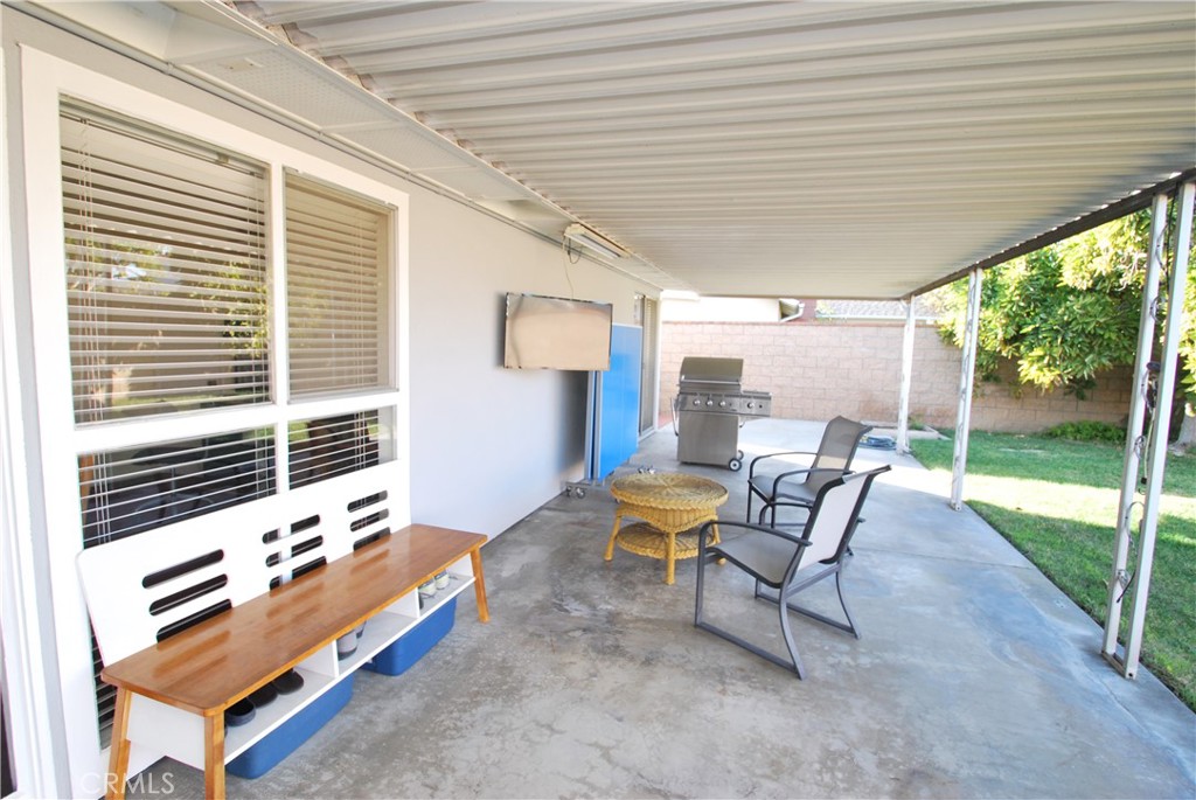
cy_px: 400
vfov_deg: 72.2
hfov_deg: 94.9
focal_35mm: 16
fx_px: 549
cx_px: 598
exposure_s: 1/60
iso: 400
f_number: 6.3
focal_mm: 11
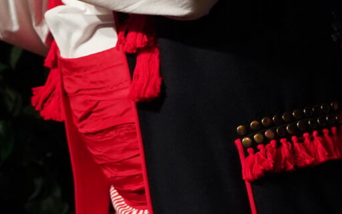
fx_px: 7167
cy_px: -162
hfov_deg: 2.7
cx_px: 79
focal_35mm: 769
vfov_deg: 1.7
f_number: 4.5
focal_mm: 150
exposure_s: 1/400
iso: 3200
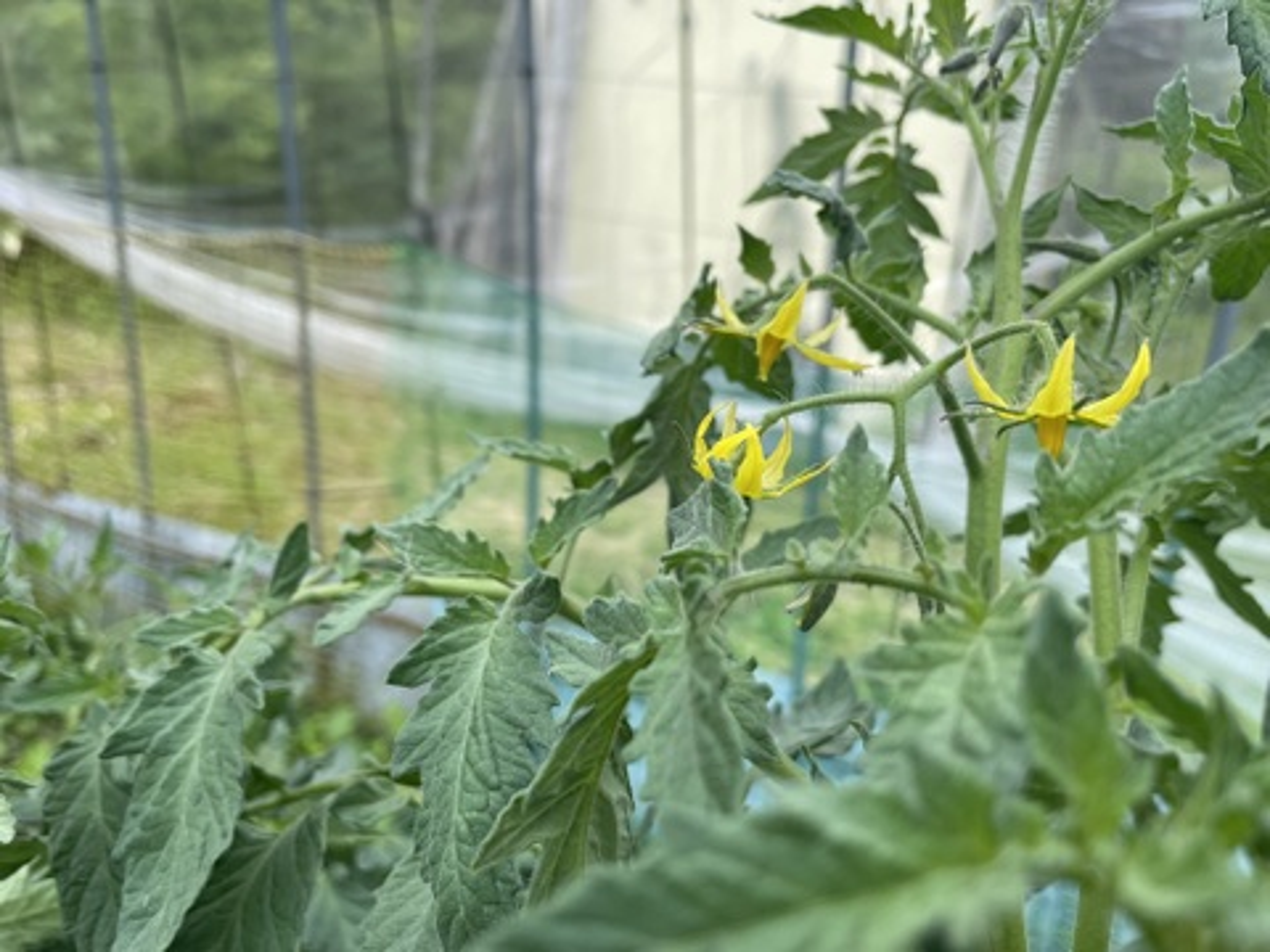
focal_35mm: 26
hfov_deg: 67.3
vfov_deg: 53.1
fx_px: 954
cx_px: 635
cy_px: 476
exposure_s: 1/1159
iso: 32
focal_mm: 4.2
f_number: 1.6
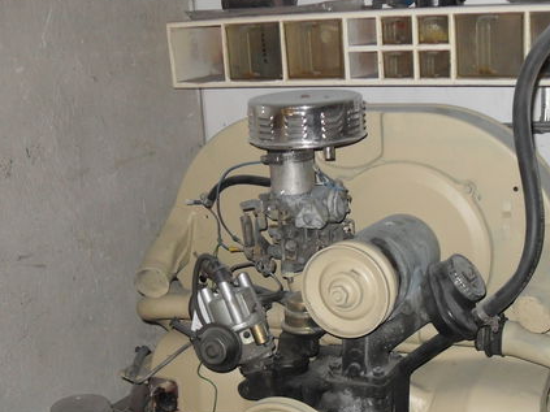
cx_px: 364
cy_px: 303
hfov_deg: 35.8
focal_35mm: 53
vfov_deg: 27.2
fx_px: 842
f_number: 2.8
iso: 200
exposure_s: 1/45
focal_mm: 6.2
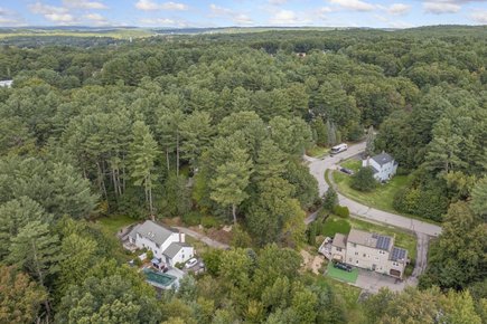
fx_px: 379
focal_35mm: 28
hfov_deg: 65.5
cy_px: 162
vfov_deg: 46.4
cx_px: 244
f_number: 5
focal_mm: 10.26
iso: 200
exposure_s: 1/60
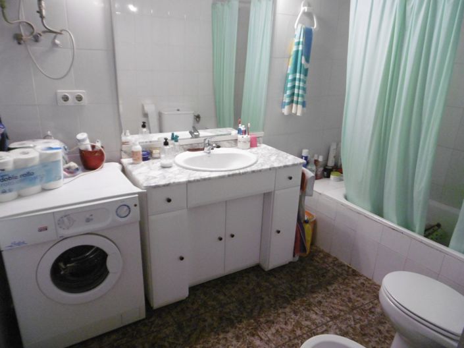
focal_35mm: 24
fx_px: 322
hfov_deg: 71.6
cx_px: 232
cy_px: 174
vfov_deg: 56.8
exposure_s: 1/25
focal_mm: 4.3
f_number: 3.1
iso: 400
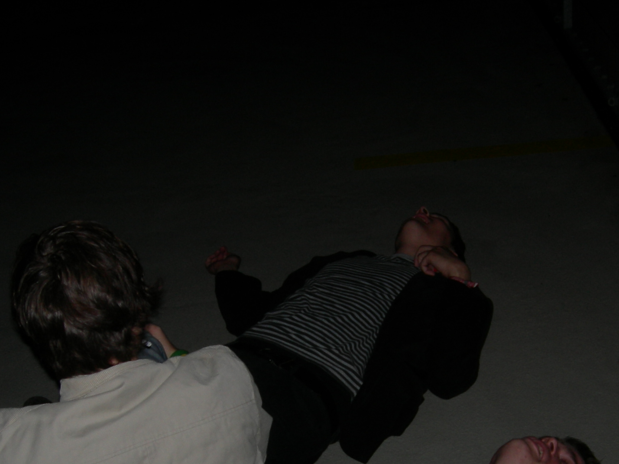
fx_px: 1002
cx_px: 334
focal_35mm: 56
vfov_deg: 25.7
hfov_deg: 34.3
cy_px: 356
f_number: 4.8
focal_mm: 7.5
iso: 64
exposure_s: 1/60.1
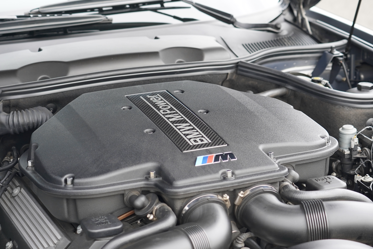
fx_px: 984
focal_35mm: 95
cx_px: 185
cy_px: 123
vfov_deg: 14.4
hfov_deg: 21.5
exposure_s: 1/160
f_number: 4
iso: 500
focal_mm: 63
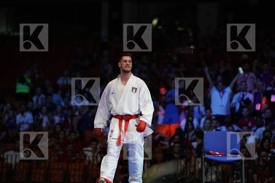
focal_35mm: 200
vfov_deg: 6.9
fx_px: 1528
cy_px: 92
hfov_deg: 10.3
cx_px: 138
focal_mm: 200
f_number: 2.8
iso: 2500
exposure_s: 1/1000
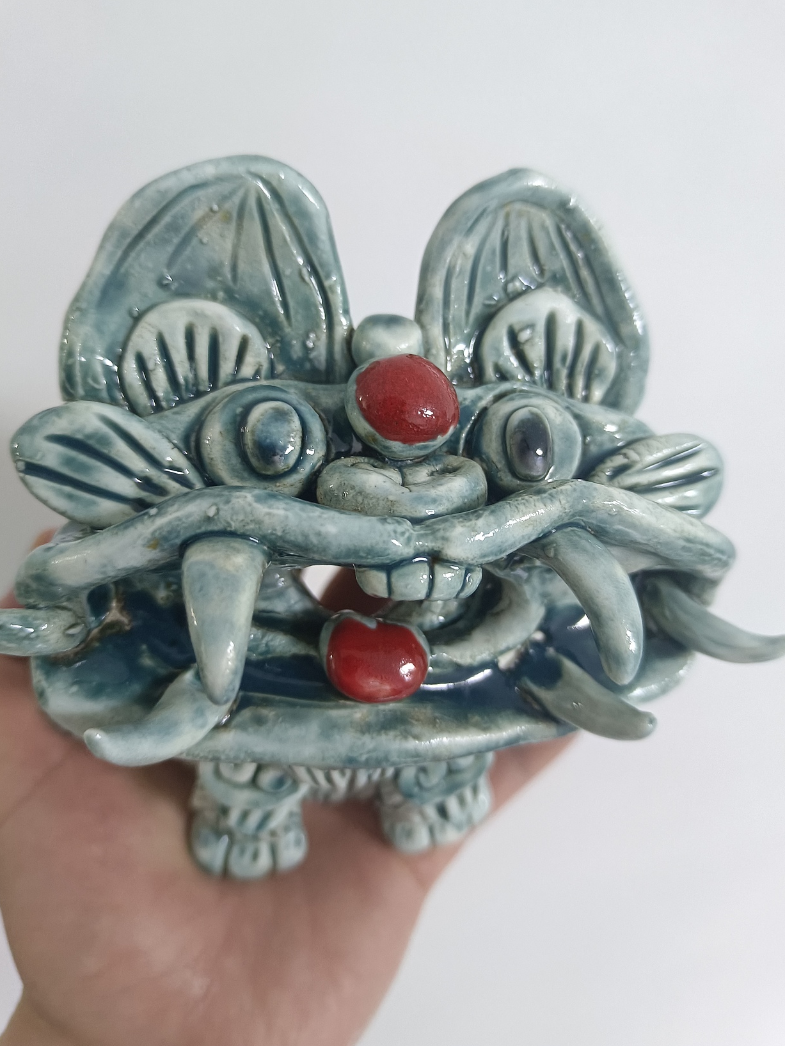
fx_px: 726
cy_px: 503
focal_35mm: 24
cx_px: 396
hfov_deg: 56.8
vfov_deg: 71.6
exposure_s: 1/33.3
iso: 2792
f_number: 1.88
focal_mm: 5.59
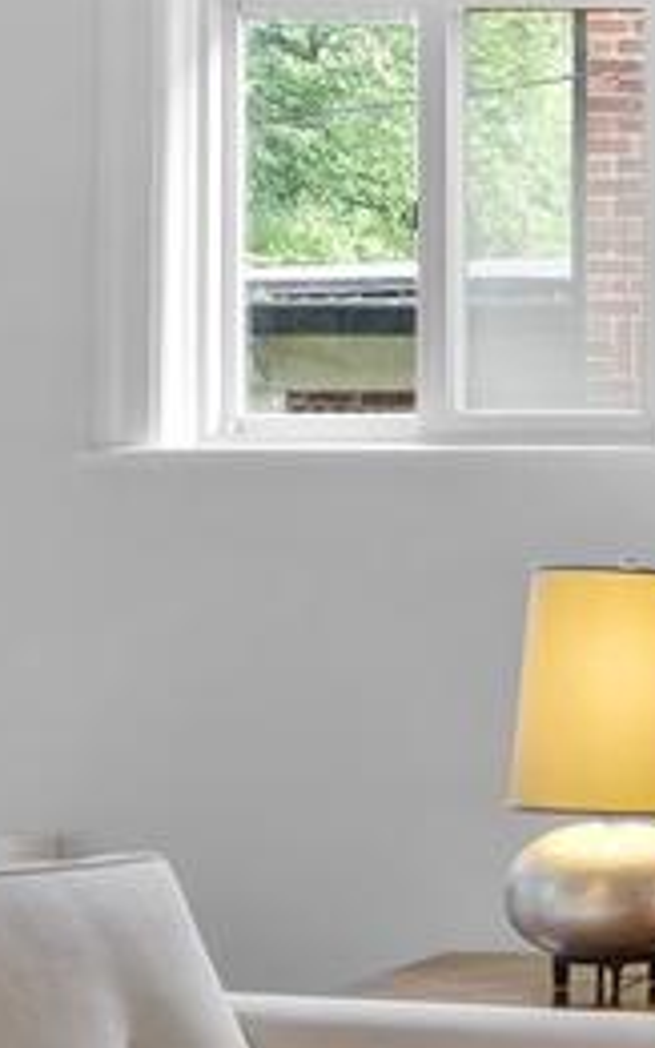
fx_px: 2572
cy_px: 540
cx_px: 1423
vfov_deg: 23.0
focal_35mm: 90
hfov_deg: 12.3
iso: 250
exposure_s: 1/2
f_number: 8
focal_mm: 16
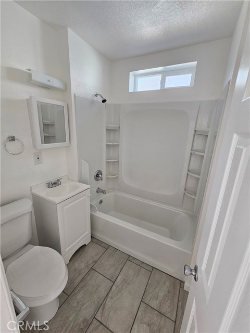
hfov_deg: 89.9
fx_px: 125
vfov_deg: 106.2
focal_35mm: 13
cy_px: 166
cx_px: 125
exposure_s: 1/77.4
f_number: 2.2
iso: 160
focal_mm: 2.2
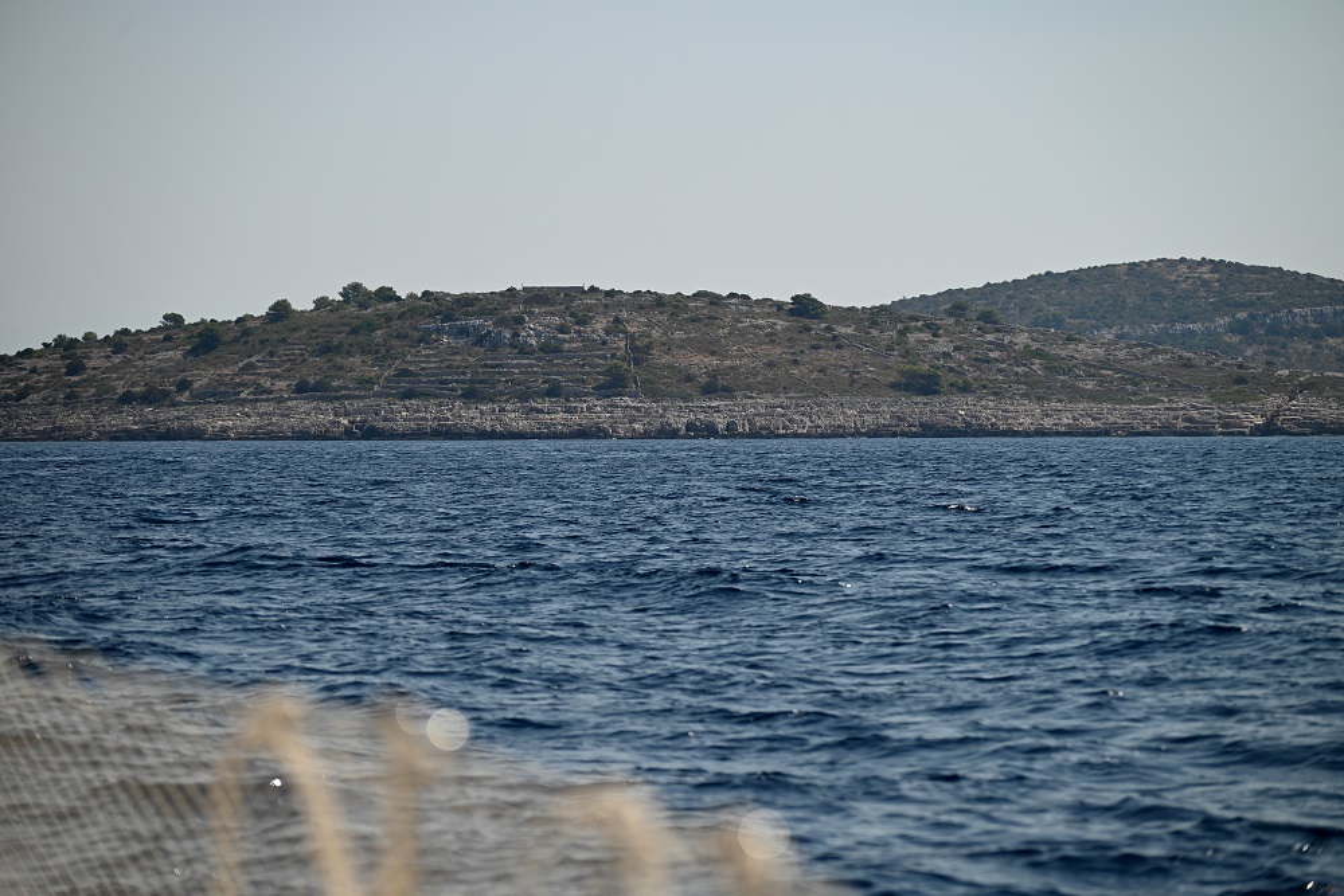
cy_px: 448
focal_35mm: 135
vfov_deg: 10.2
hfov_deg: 15.2
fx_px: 5040
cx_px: 672
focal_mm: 135
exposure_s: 1/1250
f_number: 4.8
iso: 100
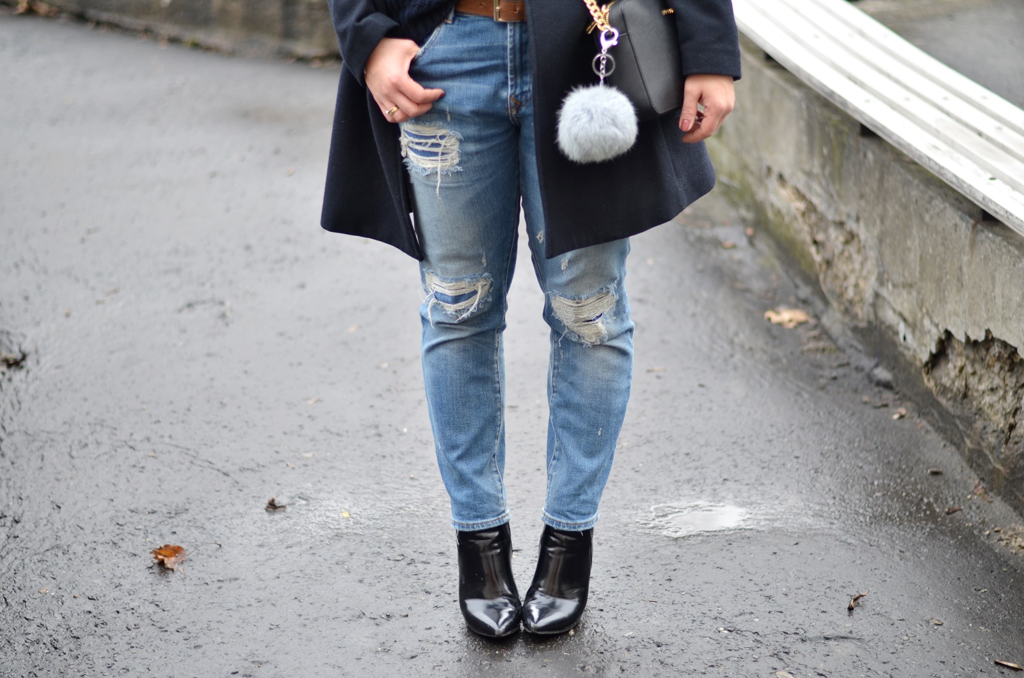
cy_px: 339
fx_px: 2129
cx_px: 512
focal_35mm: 75
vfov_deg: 18.1
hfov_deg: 27.0
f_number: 1.8
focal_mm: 50
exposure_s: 1/400
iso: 160
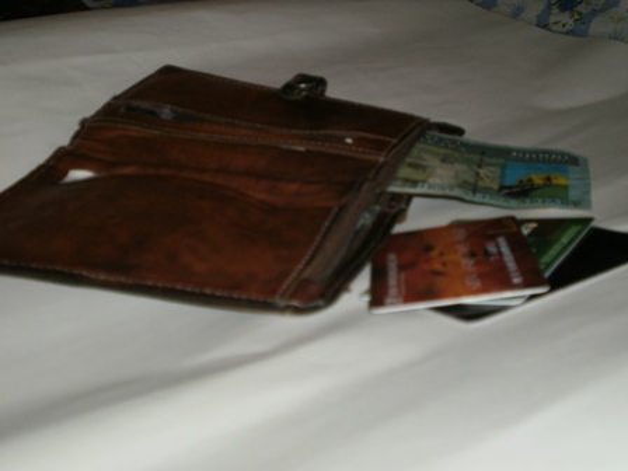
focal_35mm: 59
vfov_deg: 24.8
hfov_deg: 32.7
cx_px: 314
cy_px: 236
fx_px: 1070
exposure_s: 1/40
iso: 125
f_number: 4.2
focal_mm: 10.3
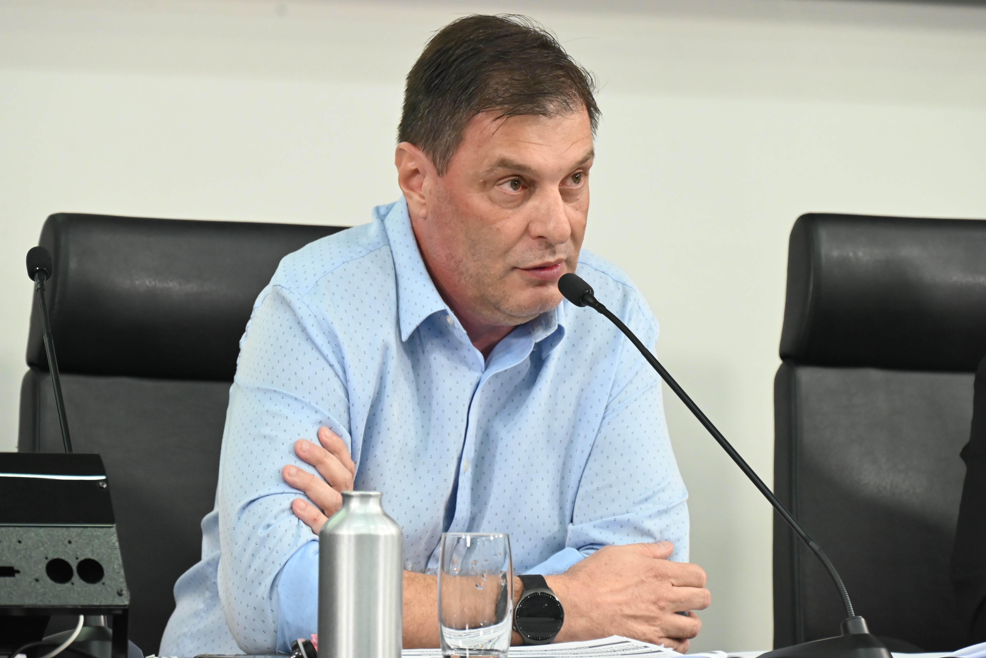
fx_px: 5151
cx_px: 508
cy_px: 286
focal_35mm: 188
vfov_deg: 7.3
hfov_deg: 10.9
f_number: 6.3
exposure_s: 1/200
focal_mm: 165
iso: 3200
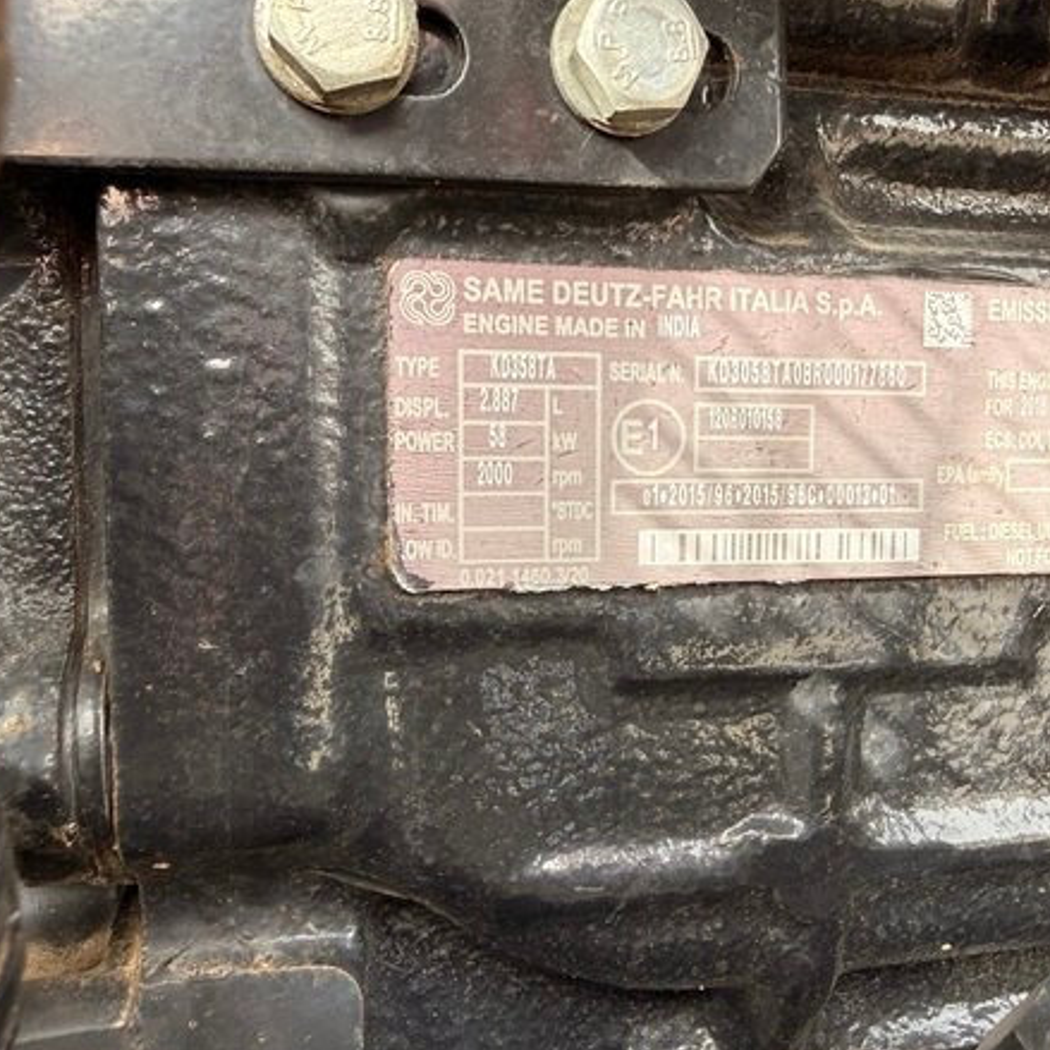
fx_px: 995
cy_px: 524
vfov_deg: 55.6
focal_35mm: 29
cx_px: 646
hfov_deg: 55.1
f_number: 2.2
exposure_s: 1/99
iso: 50
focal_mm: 2.22
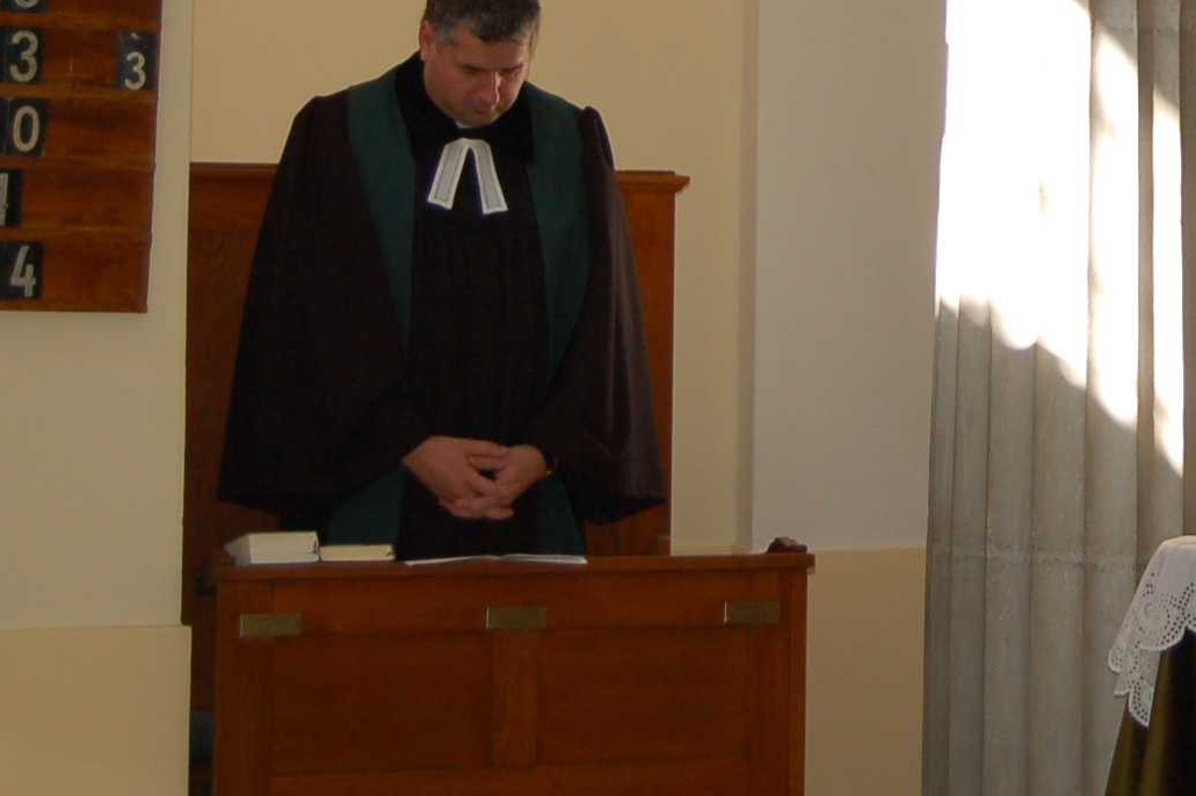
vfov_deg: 9.7
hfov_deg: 14.4
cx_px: 1187
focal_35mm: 140
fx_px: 4648
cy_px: -123
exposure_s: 1/200
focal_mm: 32
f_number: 4.5
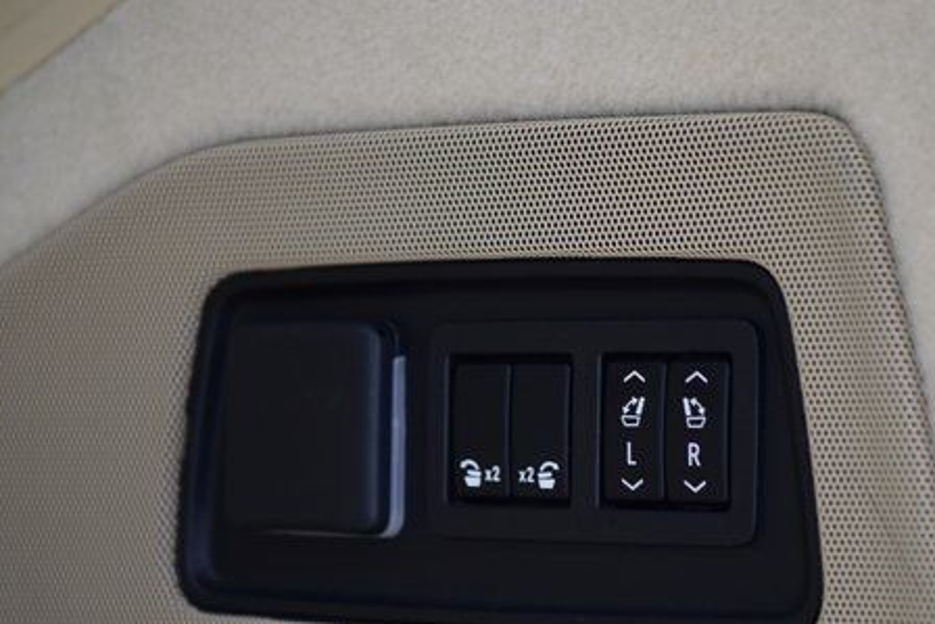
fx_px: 3897
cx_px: 584
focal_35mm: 150
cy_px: 441
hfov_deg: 13.7
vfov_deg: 9.1
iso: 1600
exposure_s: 1/30
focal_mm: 70
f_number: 2.8
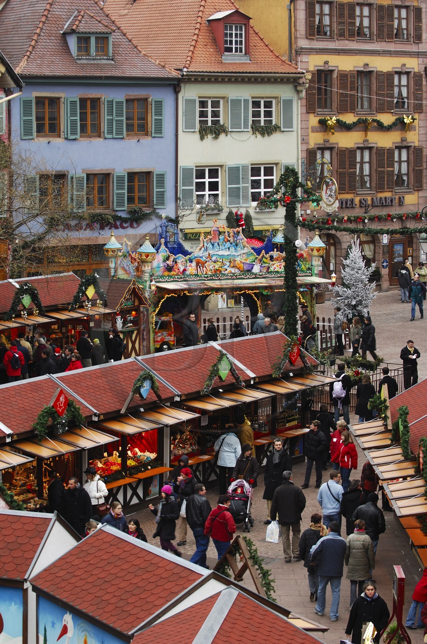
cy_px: 322
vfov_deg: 18.2
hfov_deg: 12.1
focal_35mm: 112
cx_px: 214
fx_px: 2007
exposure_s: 1/30
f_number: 4.5
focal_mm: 75
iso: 100
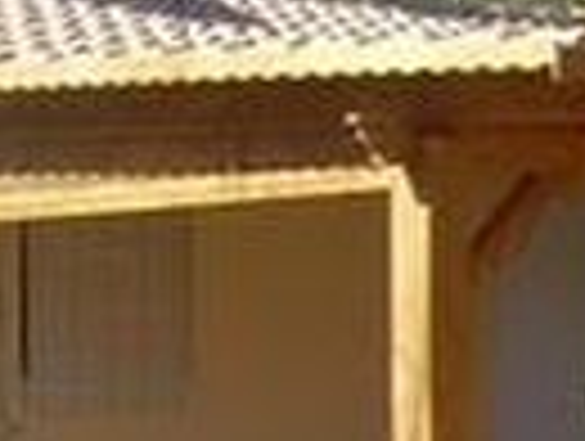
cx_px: 1269
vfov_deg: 8.5
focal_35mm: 175
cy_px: 400
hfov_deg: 10.2
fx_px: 2963
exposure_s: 1/250
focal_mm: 6.3
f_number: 4.6
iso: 50
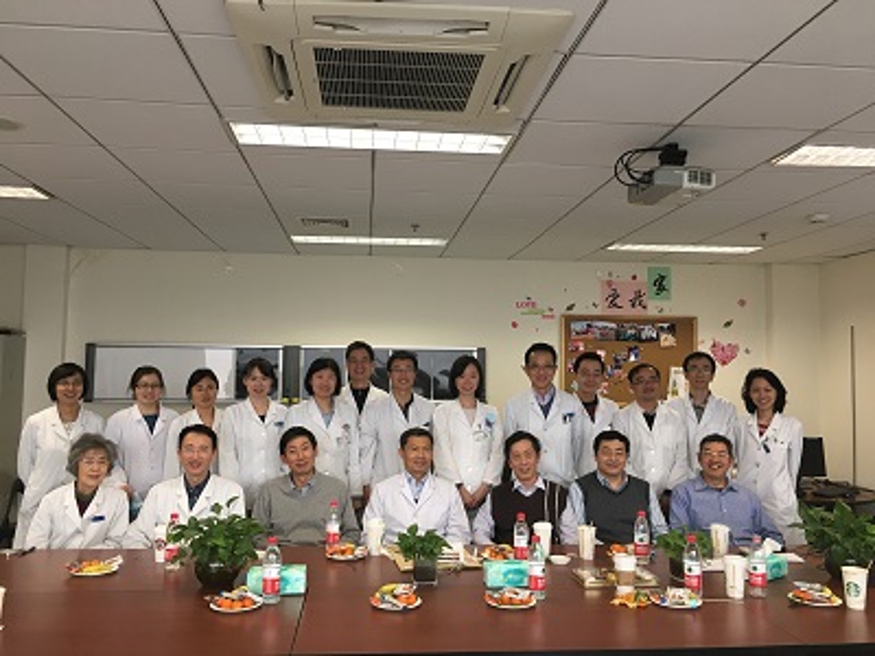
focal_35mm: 29
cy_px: 328
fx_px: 733
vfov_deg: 48.2
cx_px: 438
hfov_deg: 61.7
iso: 40
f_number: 2.2
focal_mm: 4.15
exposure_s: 1/33
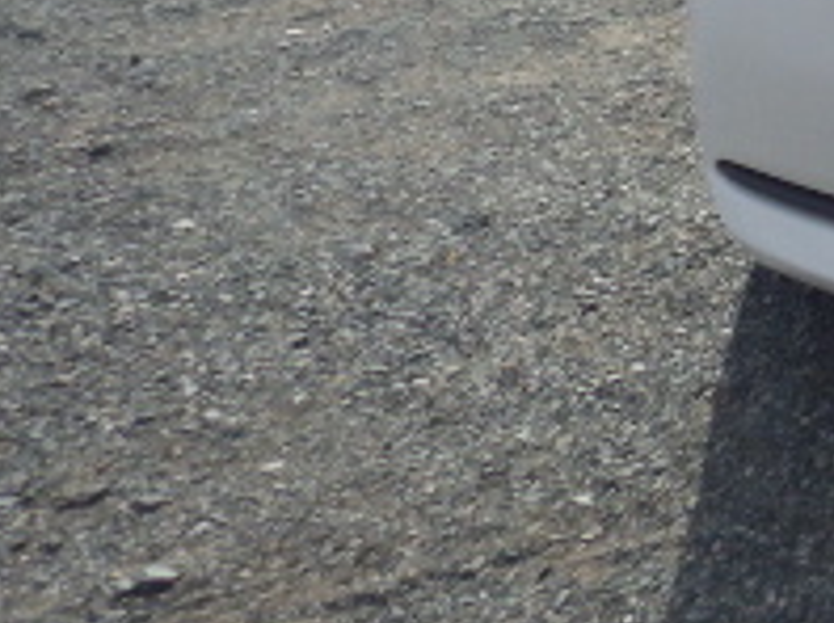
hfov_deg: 20.1
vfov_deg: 16.9
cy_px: -236
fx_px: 1949
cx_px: 1323
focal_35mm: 81
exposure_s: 1/500
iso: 250
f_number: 7.9
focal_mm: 4.5
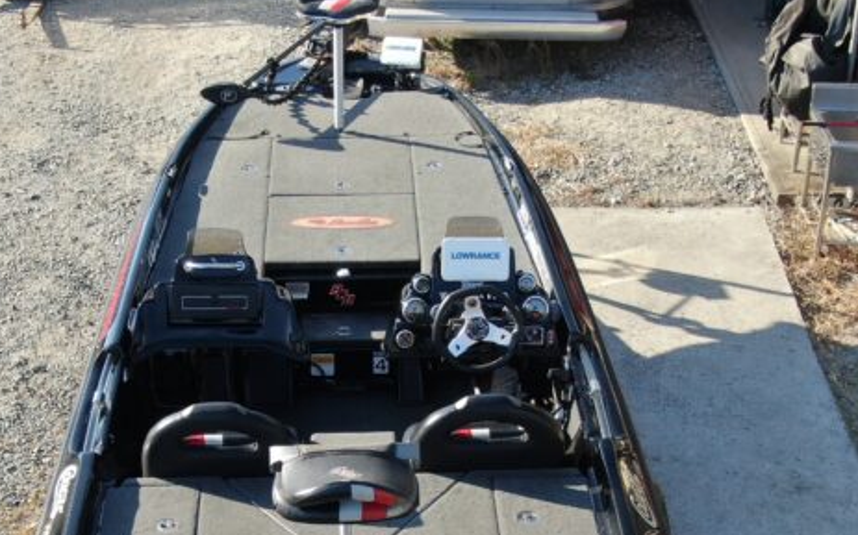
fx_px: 1753
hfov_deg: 27.4
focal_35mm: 75
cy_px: 489
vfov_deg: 17.1
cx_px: 326
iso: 100
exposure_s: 1/320
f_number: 3.1
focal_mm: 5.45
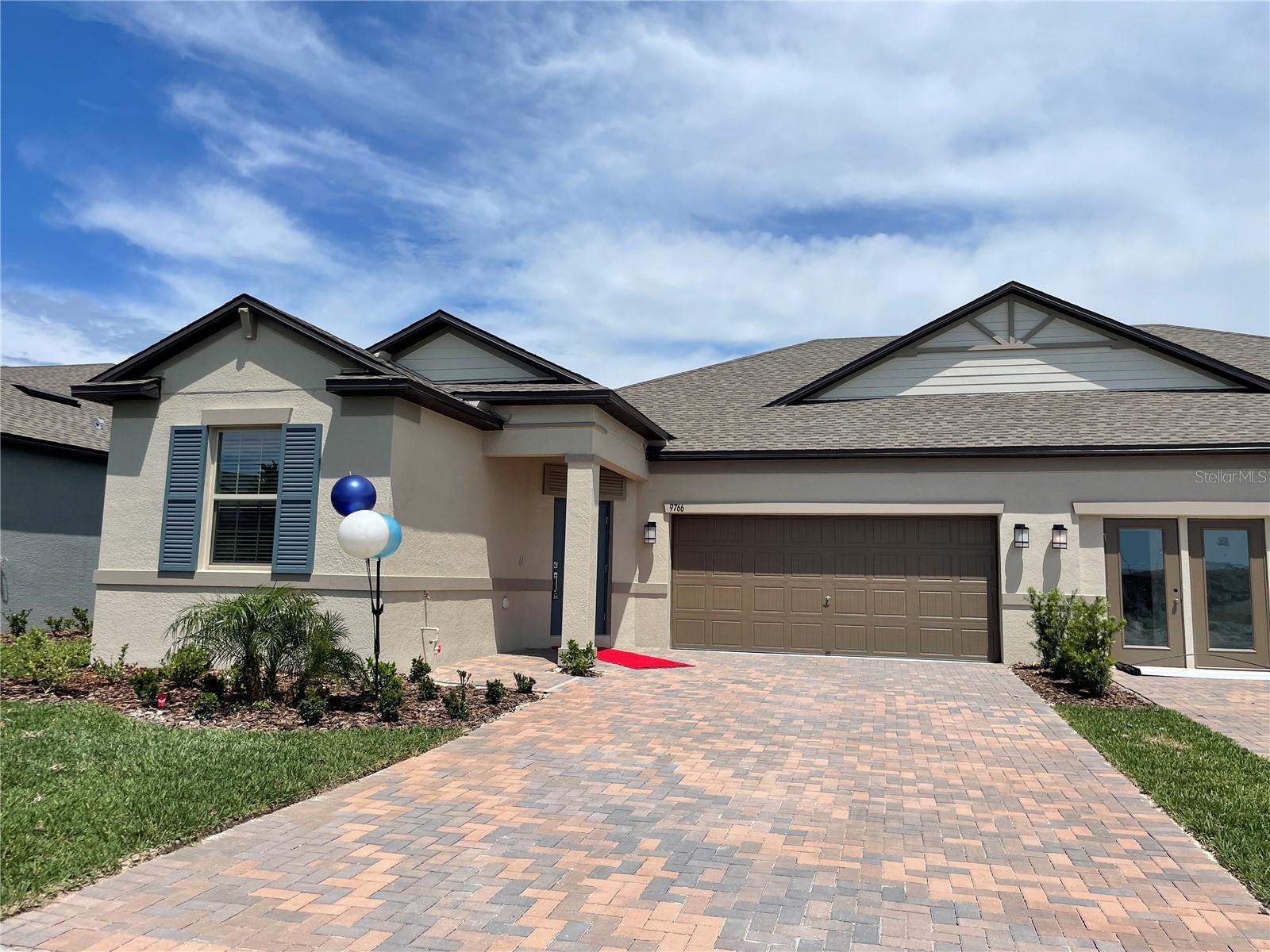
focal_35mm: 26
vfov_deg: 53.1
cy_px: 476
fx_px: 954
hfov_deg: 67.3
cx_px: 635
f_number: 1.6
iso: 32
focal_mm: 4.2
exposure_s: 1/6494
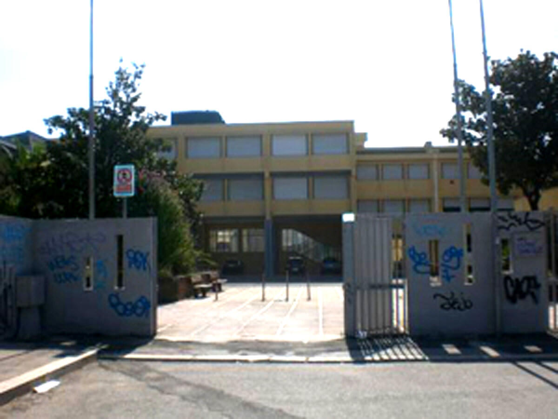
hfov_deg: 49.0
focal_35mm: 38
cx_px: 279
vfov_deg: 37.7
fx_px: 613
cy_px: 210
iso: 50
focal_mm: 6.3
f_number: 4.4
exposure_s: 1/1000
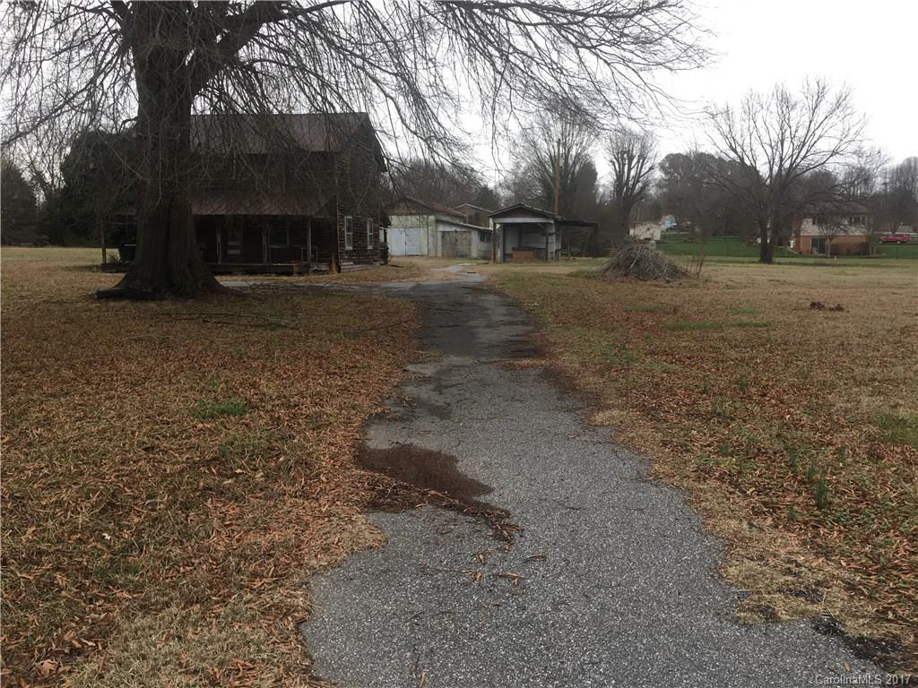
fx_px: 769
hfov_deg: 61.7
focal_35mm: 29
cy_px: 344
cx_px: 459
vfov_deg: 48.2
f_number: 2.2
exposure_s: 1/120
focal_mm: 4.15
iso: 32
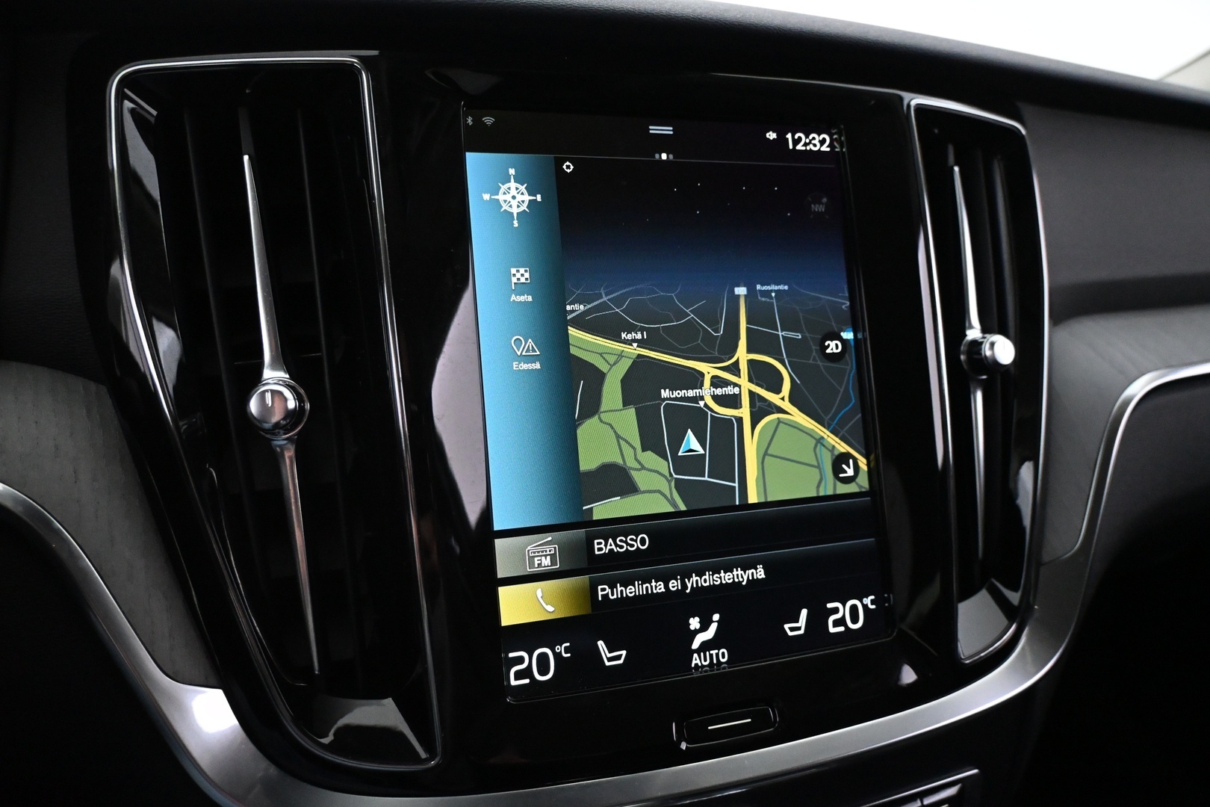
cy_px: 404
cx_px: 605
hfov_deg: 68.9
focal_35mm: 26
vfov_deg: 49.1
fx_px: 882
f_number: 3.5
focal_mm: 17.5
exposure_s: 1/60
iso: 4500
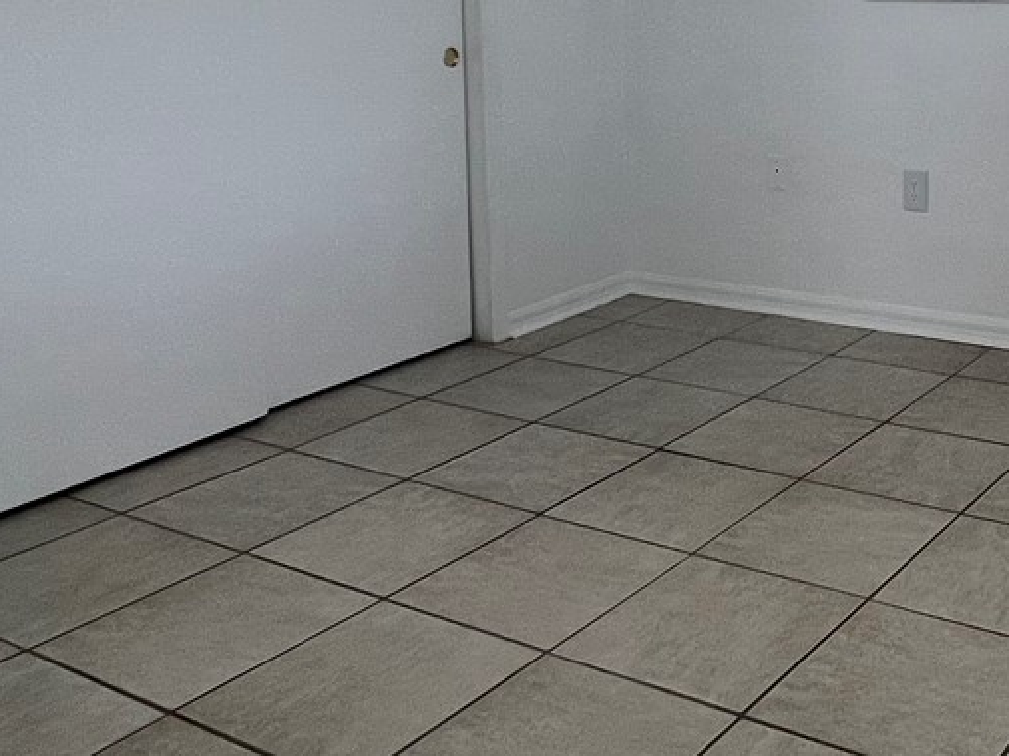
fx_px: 1195
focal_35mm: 41
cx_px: 917
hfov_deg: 41.9
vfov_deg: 33.0
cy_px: 48
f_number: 1.8
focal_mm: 1.57
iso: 100
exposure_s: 1/120
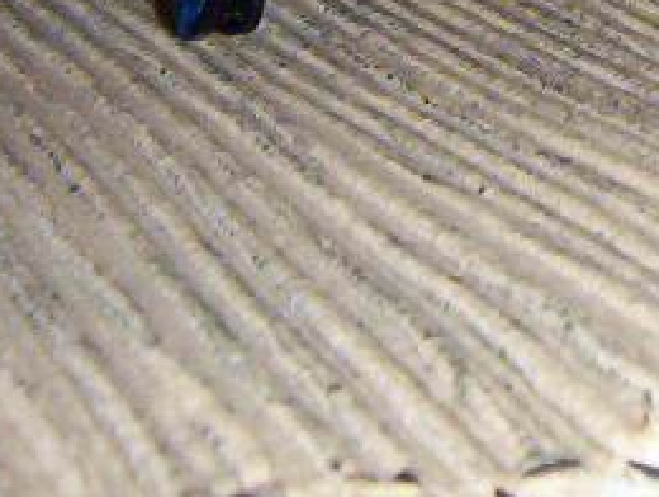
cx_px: 925
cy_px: -281
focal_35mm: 113
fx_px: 2155
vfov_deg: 12.4
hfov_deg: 16.2
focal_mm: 5.54
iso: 140
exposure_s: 1/30
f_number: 2.76
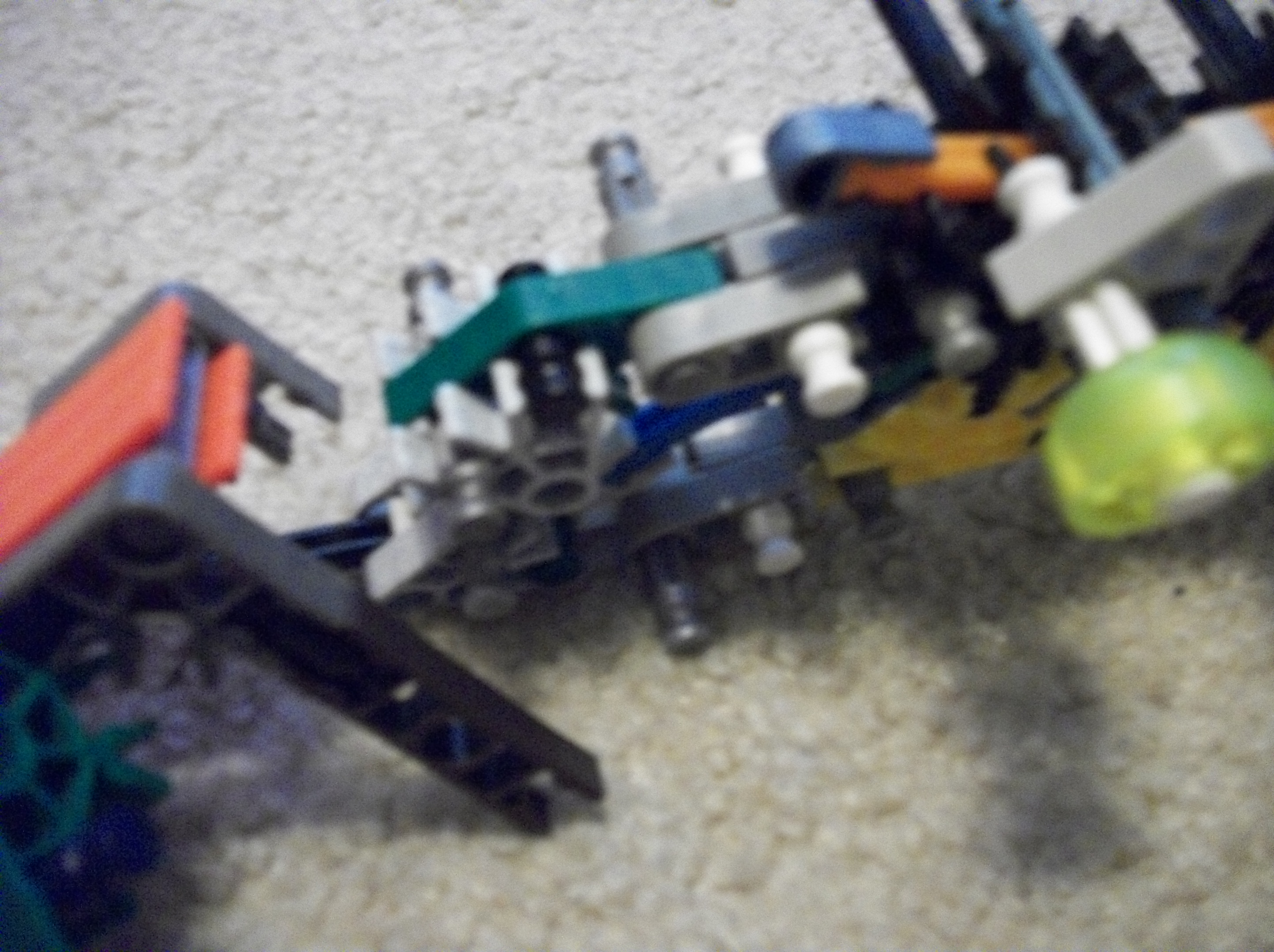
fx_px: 1177
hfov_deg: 56.9
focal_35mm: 32
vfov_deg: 44.1
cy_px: 476
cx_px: 637
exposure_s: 1/15
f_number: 2.9
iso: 640
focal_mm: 5.7
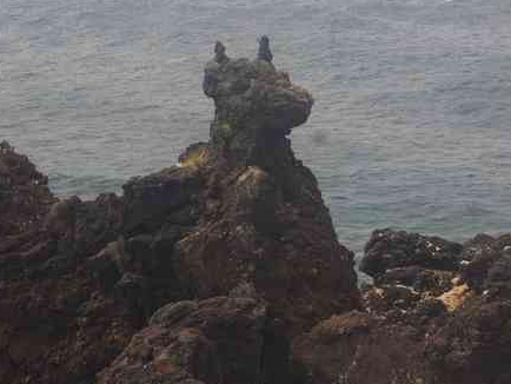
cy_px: 181
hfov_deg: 16.9
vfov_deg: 12.8
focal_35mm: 116
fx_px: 1715
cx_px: 203
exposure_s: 1/60
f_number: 11
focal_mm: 35
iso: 200
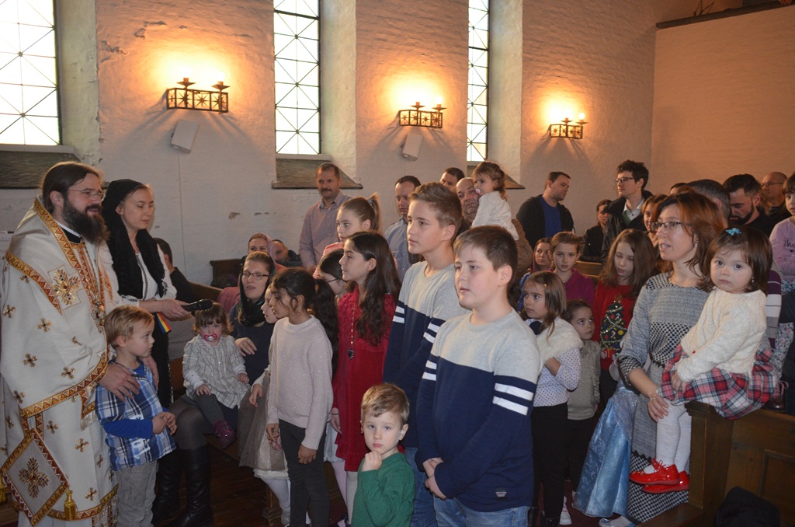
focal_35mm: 34
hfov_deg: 55.2
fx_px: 760
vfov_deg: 38.2
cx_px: 398
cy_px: 264
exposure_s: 1/60
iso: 1100
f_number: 3
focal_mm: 23
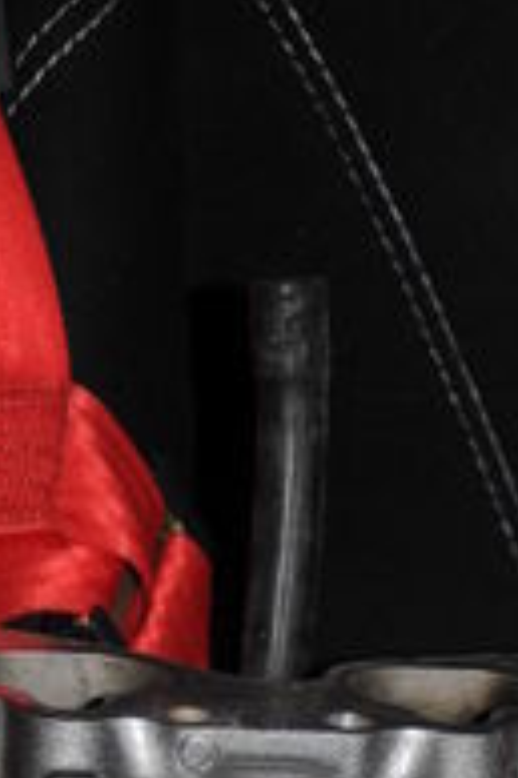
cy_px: 1183
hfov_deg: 7.2
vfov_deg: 10.5
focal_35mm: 188
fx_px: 4065
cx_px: 669
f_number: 4.2
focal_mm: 38
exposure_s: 1/60
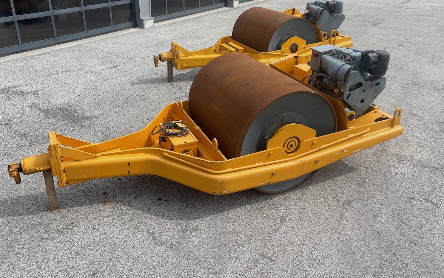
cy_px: 100
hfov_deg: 62.8
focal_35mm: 30
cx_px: 209
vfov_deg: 41.5
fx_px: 363
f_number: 1.6
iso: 32
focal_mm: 5.1
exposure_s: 1/2786
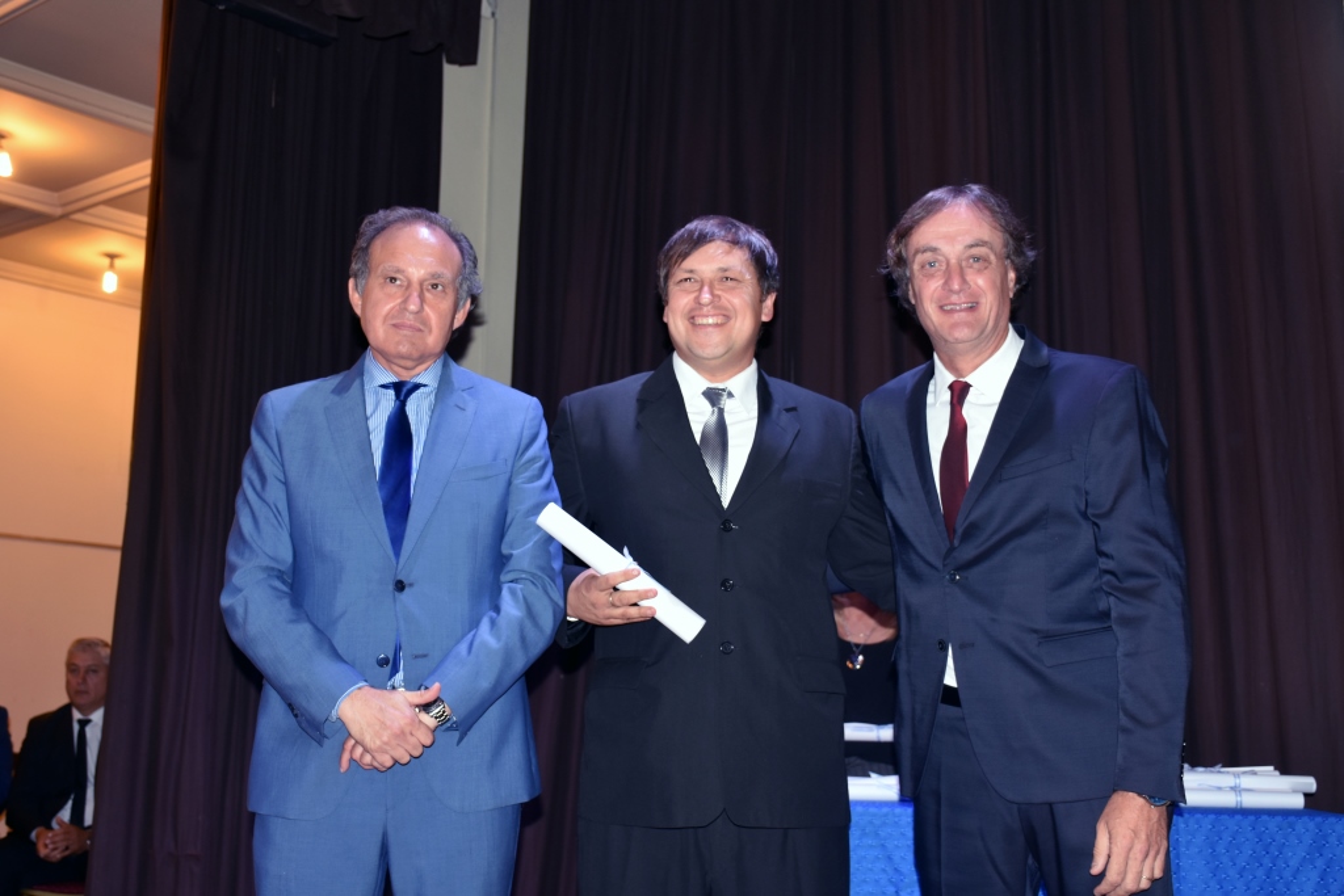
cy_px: 448
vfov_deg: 29.9
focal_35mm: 45
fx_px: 1680
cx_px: 672
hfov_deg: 43.6
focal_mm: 30
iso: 400
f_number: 4
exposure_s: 1/60
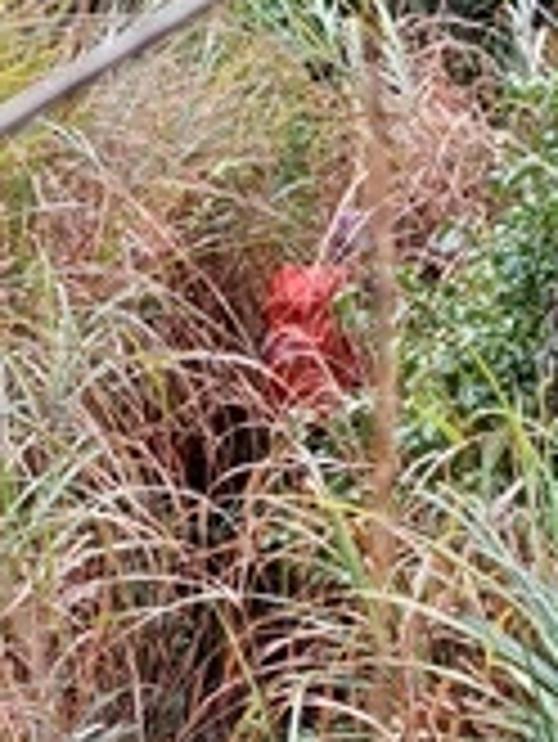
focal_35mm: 91
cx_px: 202
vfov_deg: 21.4
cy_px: 499
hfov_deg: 16.2
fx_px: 1953
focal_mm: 4.6
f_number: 1.8
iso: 250
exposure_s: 1/59
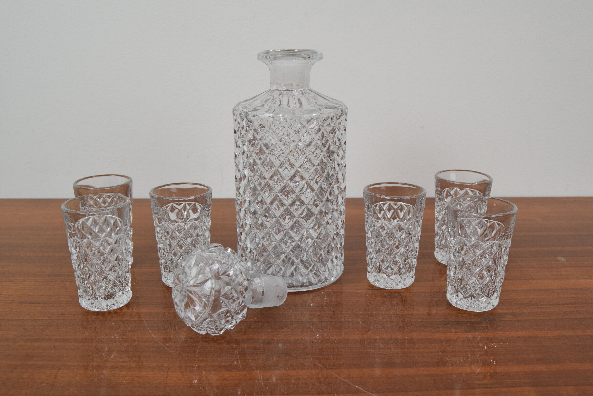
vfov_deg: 38.4
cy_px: 198
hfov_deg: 55.1
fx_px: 569
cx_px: 296
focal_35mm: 34
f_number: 8
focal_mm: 23
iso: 1600
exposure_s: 1/250
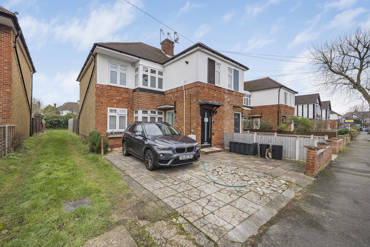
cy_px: 124
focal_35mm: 15
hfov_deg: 100.4
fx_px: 154
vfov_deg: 77.3
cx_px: 185
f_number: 9
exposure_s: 1/100
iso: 320
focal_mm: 15
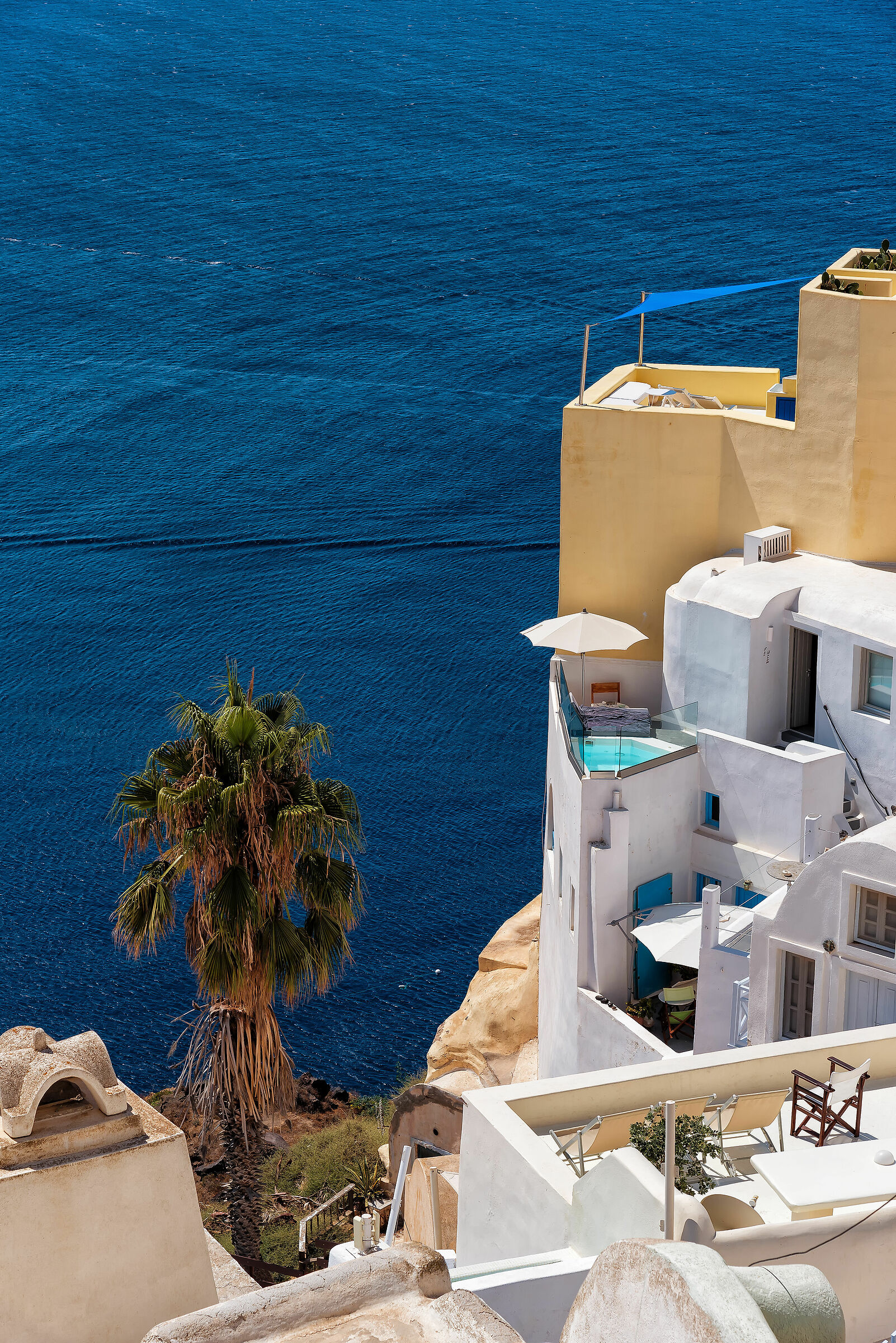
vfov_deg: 27.0
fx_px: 2797
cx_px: 448
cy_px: 672
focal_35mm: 75
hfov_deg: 18.2
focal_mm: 75
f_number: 11
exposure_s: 1/400
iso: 100
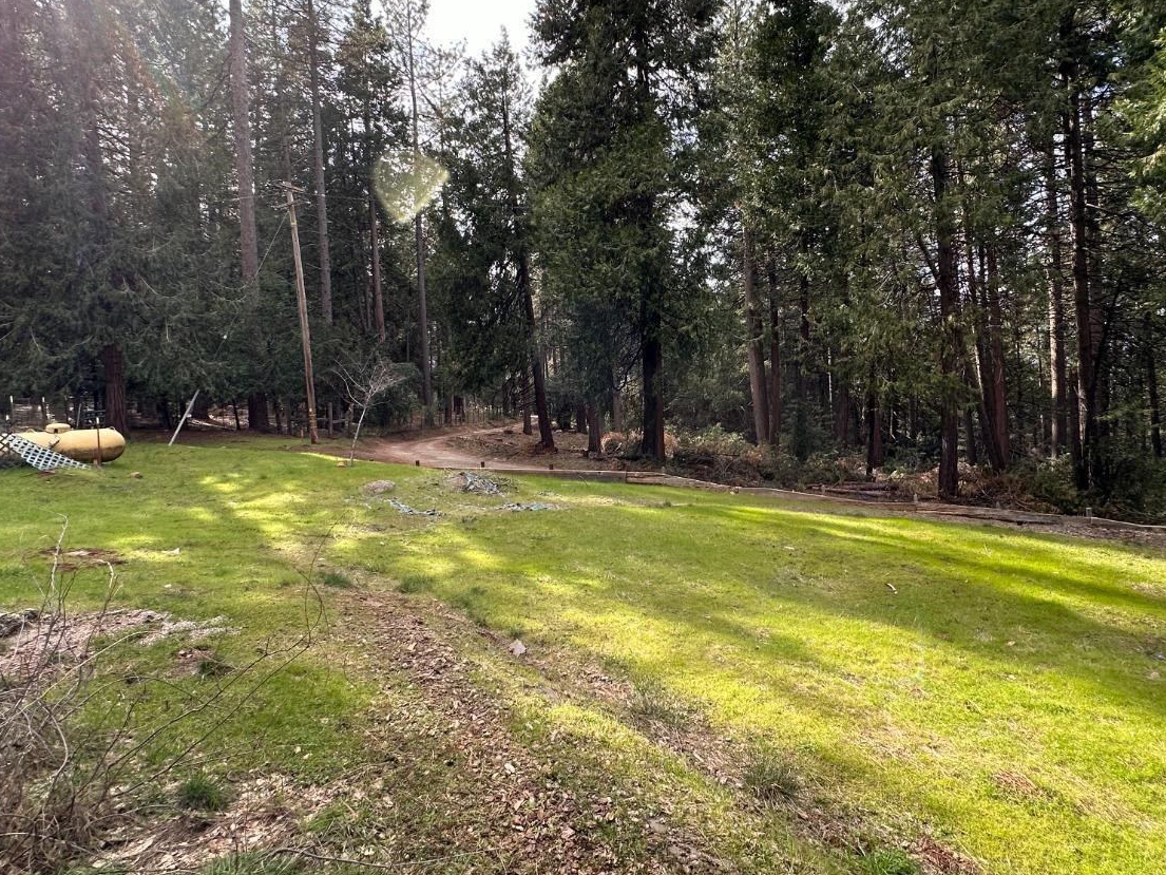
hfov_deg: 84.5
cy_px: 396
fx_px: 640
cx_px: 627
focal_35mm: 19
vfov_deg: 68.5
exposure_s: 1/433
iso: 40
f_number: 2.2
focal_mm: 2.22
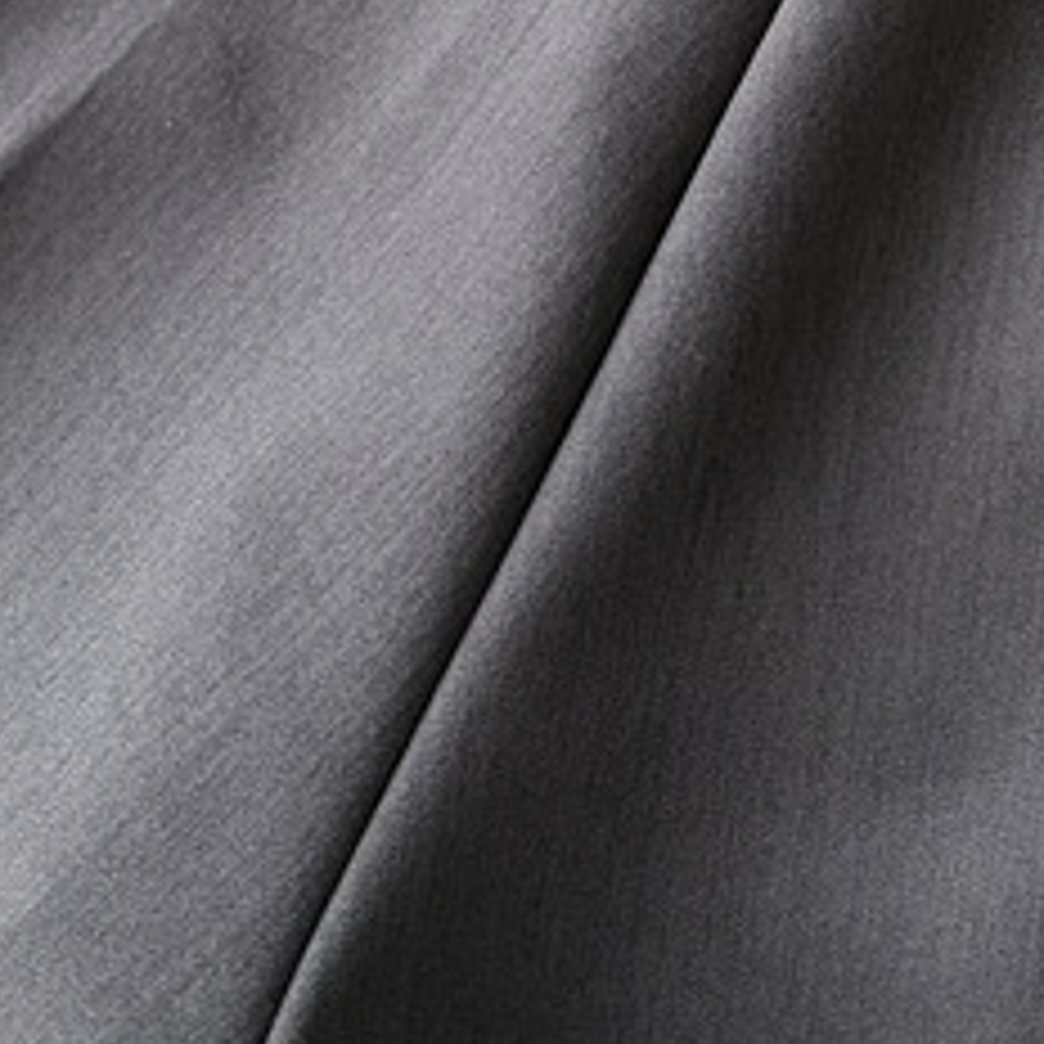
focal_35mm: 99
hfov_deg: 16.9
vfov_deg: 15.2
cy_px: -846
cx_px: 1197
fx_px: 3378
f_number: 1.6
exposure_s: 1/122
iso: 100
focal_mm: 5.96
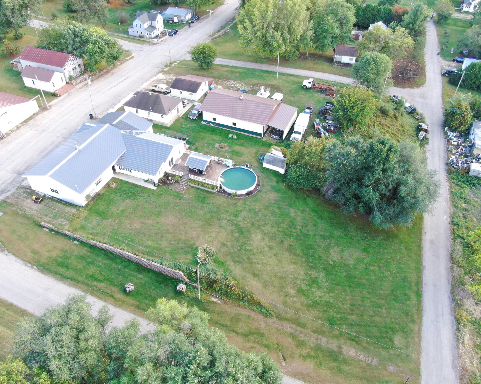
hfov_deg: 66.0
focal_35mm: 26
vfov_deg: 54.9
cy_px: 194
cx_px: 234
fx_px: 370
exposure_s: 1/80
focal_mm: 4.39
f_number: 2.8
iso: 100
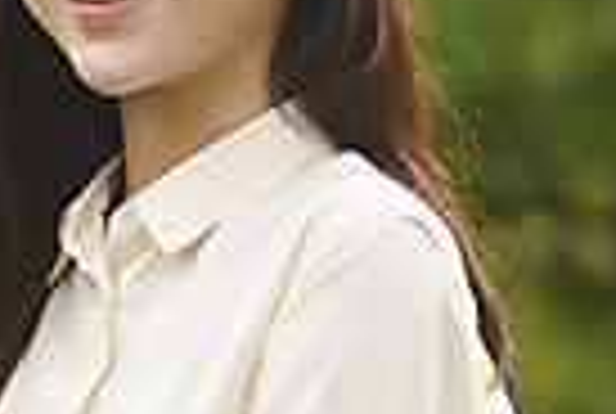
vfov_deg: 1.8
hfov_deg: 2.7
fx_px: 13084
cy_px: 180
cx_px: -326
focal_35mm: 763
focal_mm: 175
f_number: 4.5
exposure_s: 1/100
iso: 320
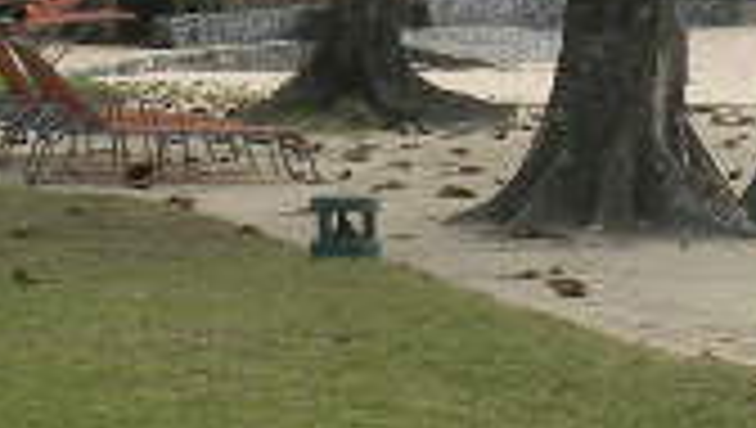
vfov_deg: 6.8
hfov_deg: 11.9
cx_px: 747
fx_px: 3593
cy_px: 77
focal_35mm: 179
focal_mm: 4.7
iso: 64
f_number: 5
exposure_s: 1/178
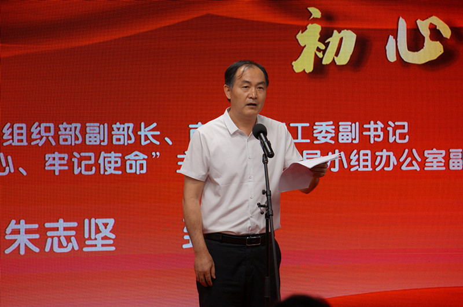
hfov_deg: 13.4
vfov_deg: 8.9
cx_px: 232
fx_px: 1965
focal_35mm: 153
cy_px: 154
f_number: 5.6
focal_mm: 102
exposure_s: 1/160
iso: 400
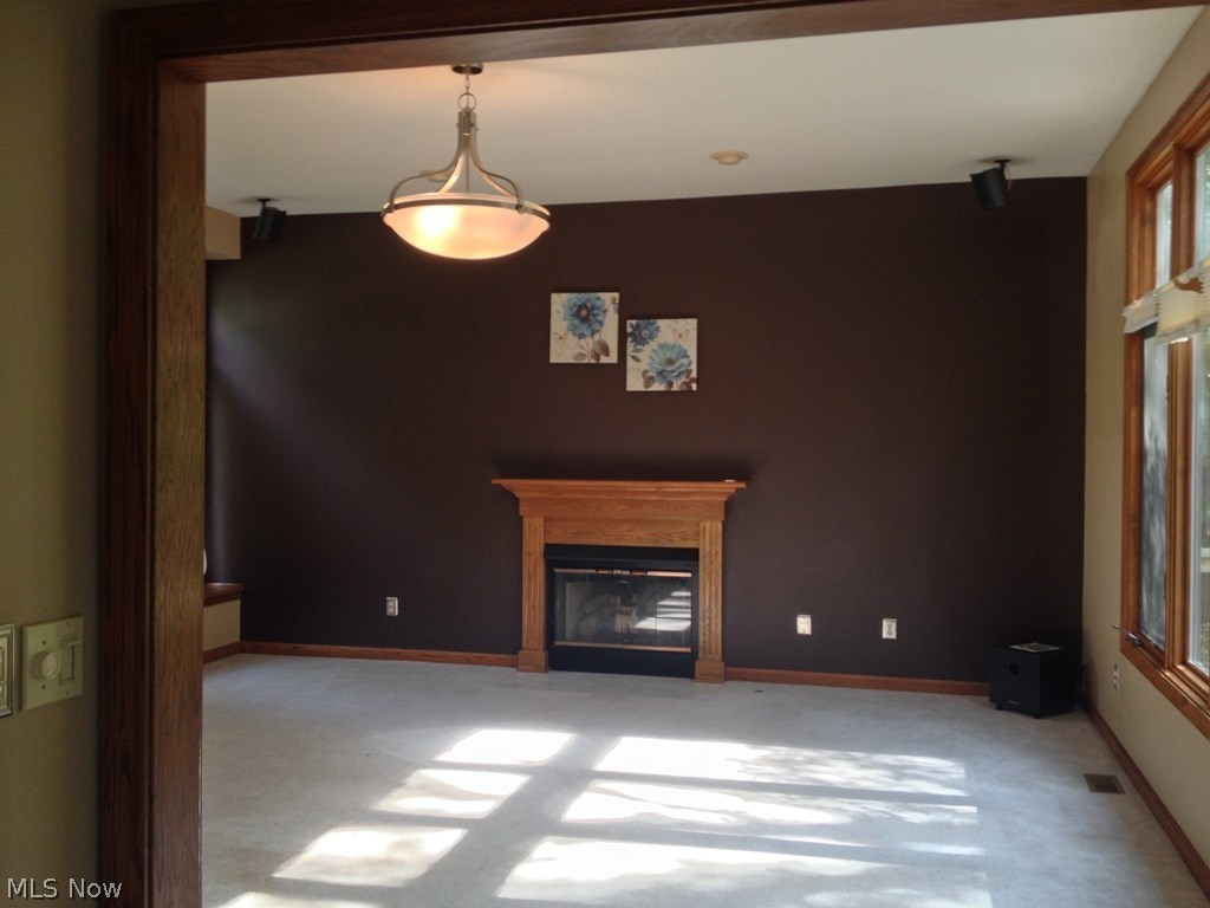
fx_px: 1223
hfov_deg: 52.6
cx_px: 605
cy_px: 454
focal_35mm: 35
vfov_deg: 40.7
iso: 64
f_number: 2.4
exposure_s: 1/20
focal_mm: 4.28
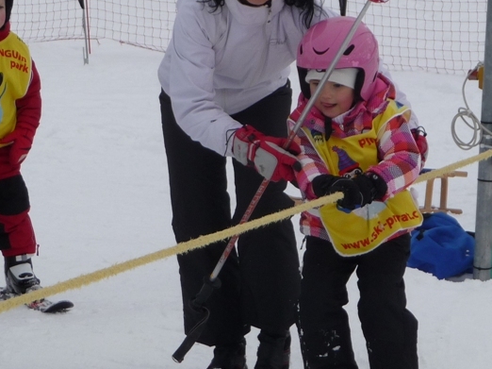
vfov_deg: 6.4
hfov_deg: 8.5
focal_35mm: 233
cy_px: 167
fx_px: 3310
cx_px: 271
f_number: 4.7
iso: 100
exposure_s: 1/500
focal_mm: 19.1
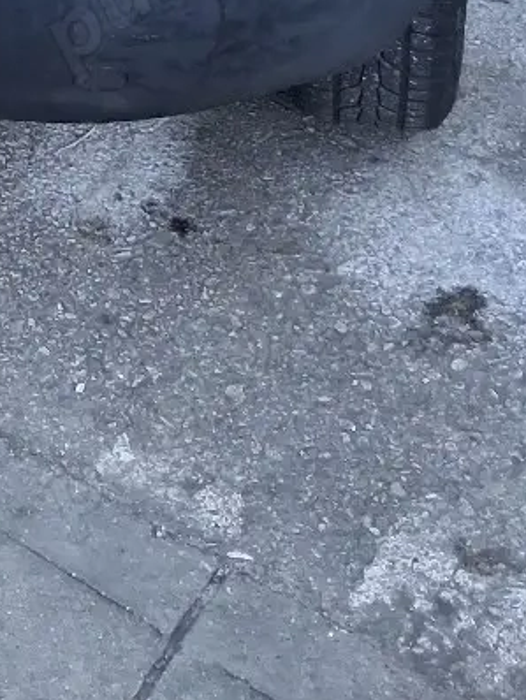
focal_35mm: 87
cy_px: -467
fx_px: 1761
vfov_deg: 18.7
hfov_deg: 16.3
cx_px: -104
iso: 320
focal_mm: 3.98
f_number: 1.8
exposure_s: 1/100
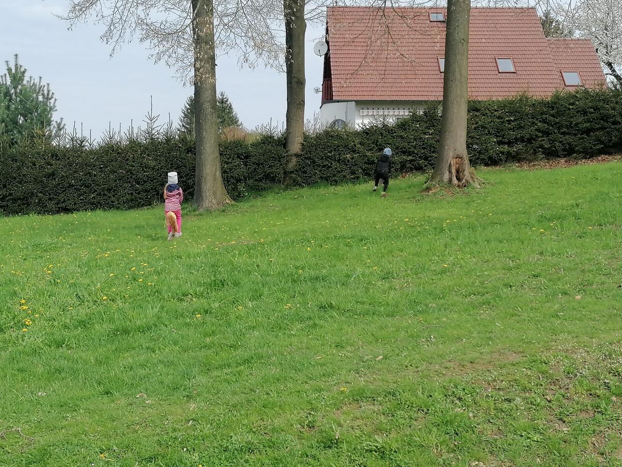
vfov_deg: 26.6
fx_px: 988
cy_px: 241
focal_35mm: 55
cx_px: 310
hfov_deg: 34.9
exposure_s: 1/934
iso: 50
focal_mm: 4.75
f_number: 1.8
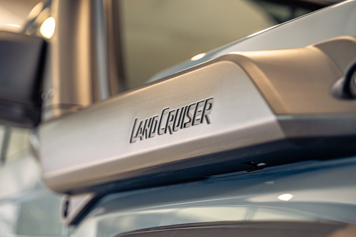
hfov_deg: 30.1
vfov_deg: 20.3
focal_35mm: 67
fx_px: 663
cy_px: 118
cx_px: 178
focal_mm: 67
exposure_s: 1/125
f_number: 2.8
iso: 640
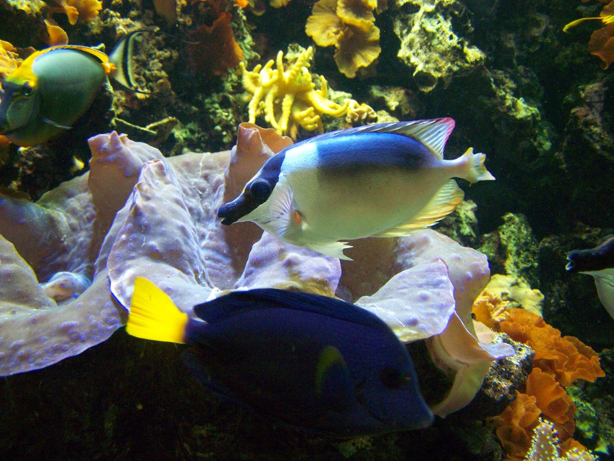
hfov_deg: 49.0
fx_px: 674
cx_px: 307
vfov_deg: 37.7
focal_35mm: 38
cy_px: 230
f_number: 2.8
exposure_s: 1/125
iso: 400
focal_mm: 6.3
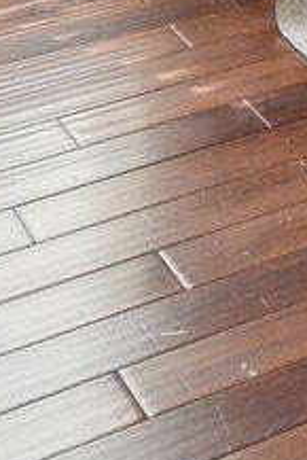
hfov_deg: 6.9
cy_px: -775
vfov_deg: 10.7
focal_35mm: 151
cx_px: 1262
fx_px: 1928
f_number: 8
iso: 400
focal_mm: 16
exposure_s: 1/40
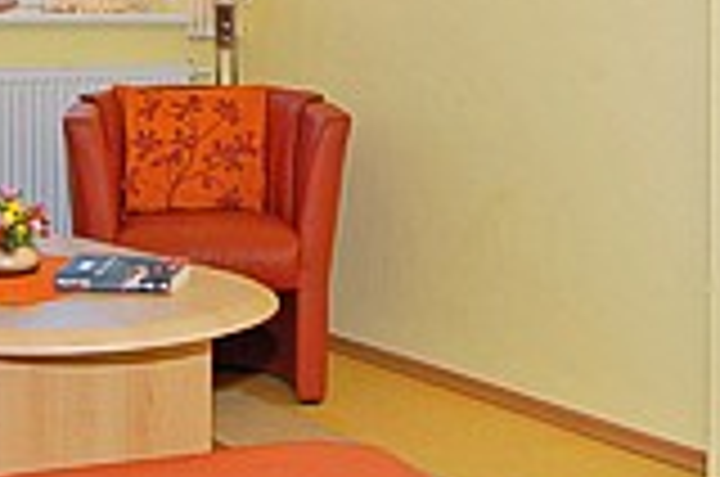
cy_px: 68
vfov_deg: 21.0
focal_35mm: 63
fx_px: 1266
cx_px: 292
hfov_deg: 31.7
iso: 400
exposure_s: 1/80
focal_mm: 15
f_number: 13
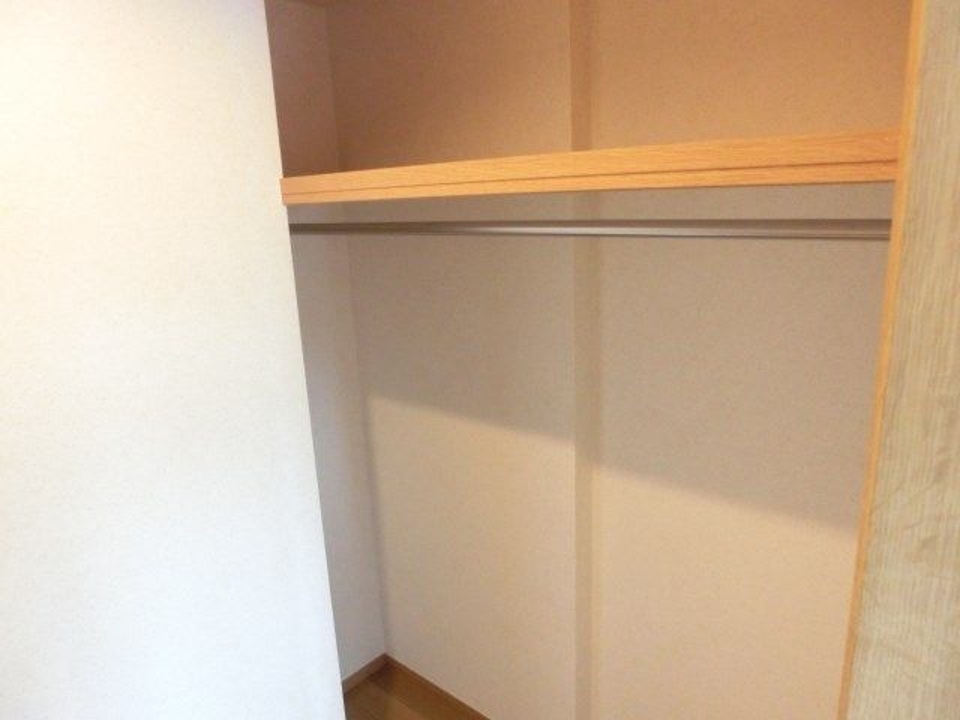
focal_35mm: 24
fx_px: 666
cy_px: 360
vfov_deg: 56.8
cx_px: 480
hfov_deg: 71.6
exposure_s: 1/50
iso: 800
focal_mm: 4.24
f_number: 3
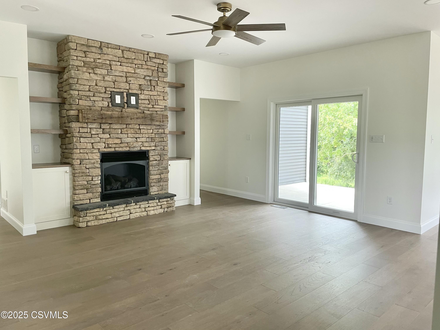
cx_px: 220
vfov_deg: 53.1
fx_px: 330
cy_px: 165
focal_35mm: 26
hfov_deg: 67.3
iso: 125
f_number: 1.6
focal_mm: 4.2
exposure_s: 1/87
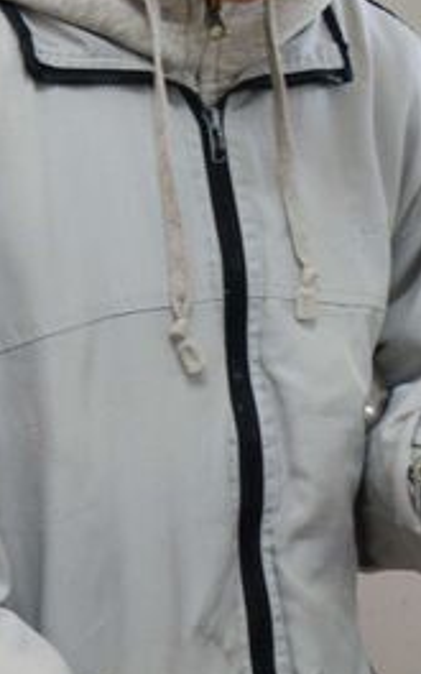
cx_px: 508
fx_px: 3451
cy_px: 490
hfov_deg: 6.9
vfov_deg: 11.1
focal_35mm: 188
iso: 1250
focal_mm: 38
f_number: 5
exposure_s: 1/100
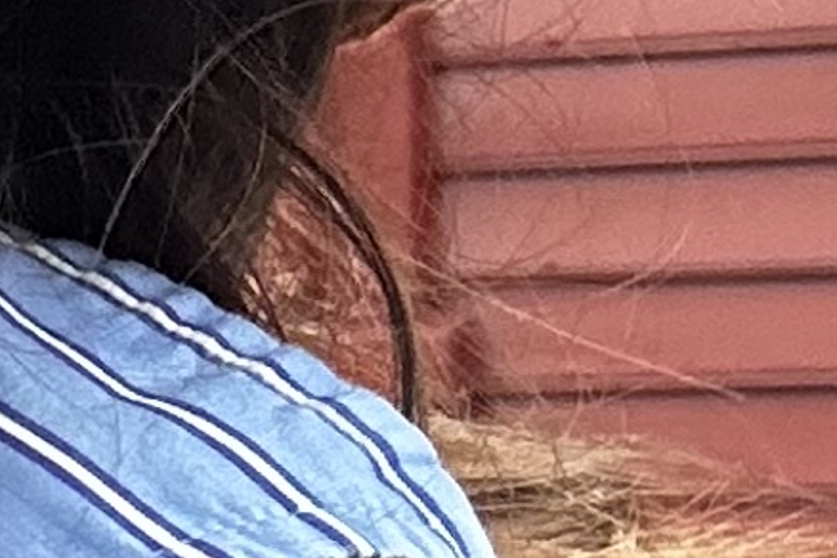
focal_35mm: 220
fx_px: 5115
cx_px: -675
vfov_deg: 6.2
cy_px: 390
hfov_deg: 9.0
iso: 50
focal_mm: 2.69
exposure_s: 1/121
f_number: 1.9
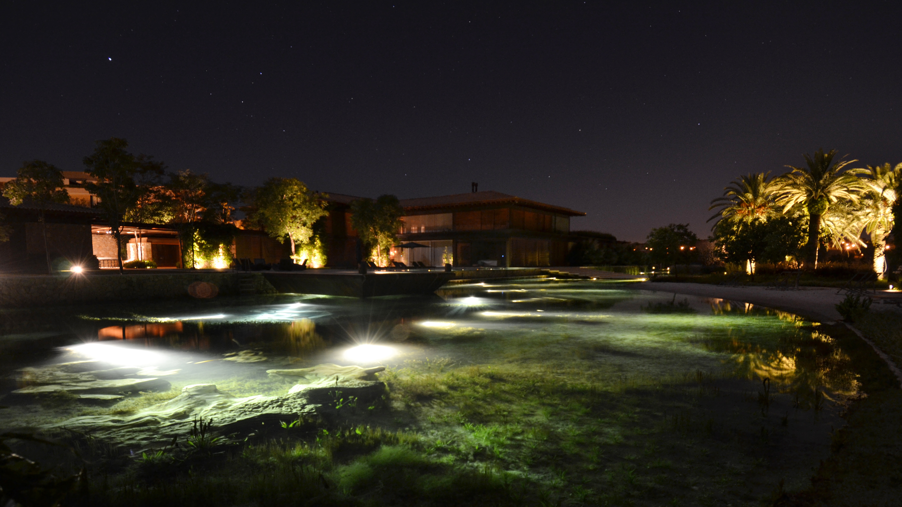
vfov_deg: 57.9
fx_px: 454
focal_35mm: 19
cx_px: 451
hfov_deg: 89.6
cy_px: 301
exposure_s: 8
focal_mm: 12
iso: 400
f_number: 5.6
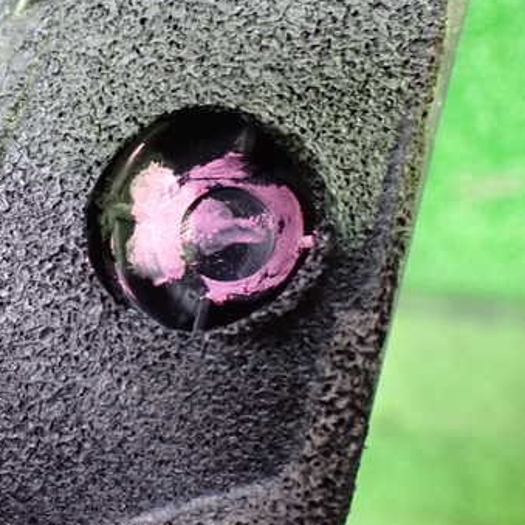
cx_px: 169
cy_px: 240
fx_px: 806
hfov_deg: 35.7
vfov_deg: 36.0
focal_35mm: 47
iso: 1250
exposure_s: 1/30
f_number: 2.3
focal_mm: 5.4
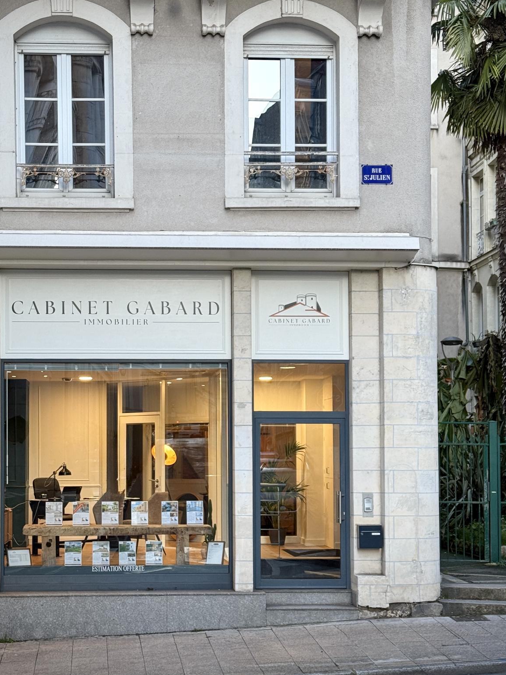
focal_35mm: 60
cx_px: 280
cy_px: 265
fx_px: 1169
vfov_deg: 32.1
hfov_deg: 24.4
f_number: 1.78
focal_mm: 6.76
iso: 100
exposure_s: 1/102
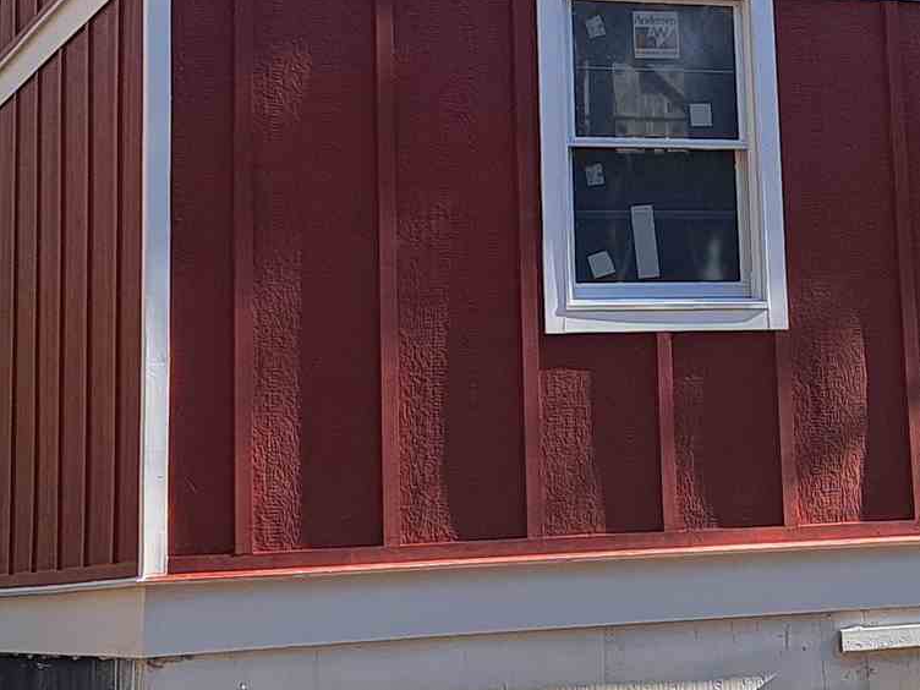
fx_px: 2605
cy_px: 54
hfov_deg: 19.7
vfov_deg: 14.9
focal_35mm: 98
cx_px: 801
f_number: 1.8
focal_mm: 5.23
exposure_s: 1/419
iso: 50
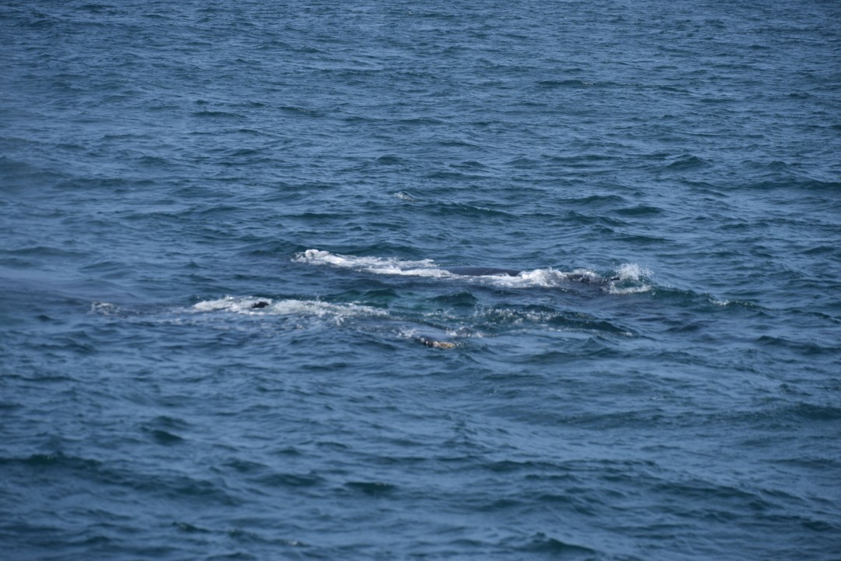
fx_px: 4205
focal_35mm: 180
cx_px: 420
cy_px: 280
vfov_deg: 7.6
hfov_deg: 11.4
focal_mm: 120
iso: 200
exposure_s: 1/1600
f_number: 5.6
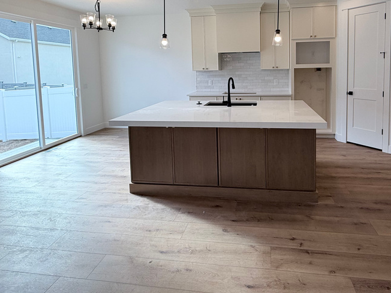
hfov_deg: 75.6
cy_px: 83
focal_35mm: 22
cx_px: 233
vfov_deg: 58.7
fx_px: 248
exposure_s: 1/183
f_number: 2.2
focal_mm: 2.22
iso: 64
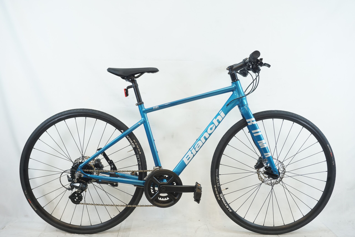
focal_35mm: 33
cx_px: 178
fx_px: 325
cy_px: 118
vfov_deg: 40.0
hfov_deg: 57.2
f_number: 5.6
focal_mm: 22
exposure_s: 1/50
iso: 800
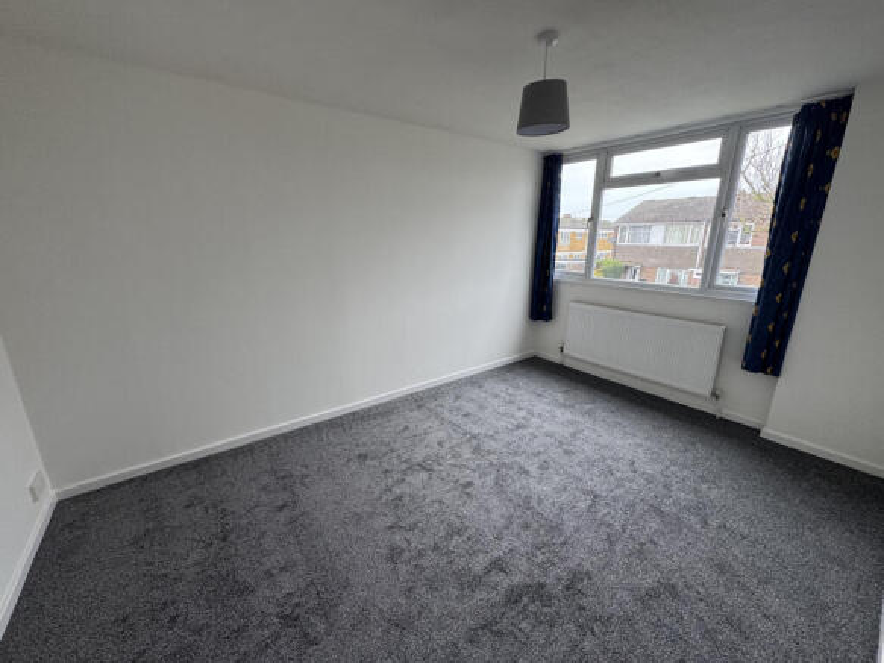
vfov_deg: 85.7
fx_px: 357
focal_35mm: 14
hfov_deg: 102.1
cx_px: 442
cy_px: 332
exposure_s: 1/99
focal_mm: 2.22
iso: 160
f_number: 2.2
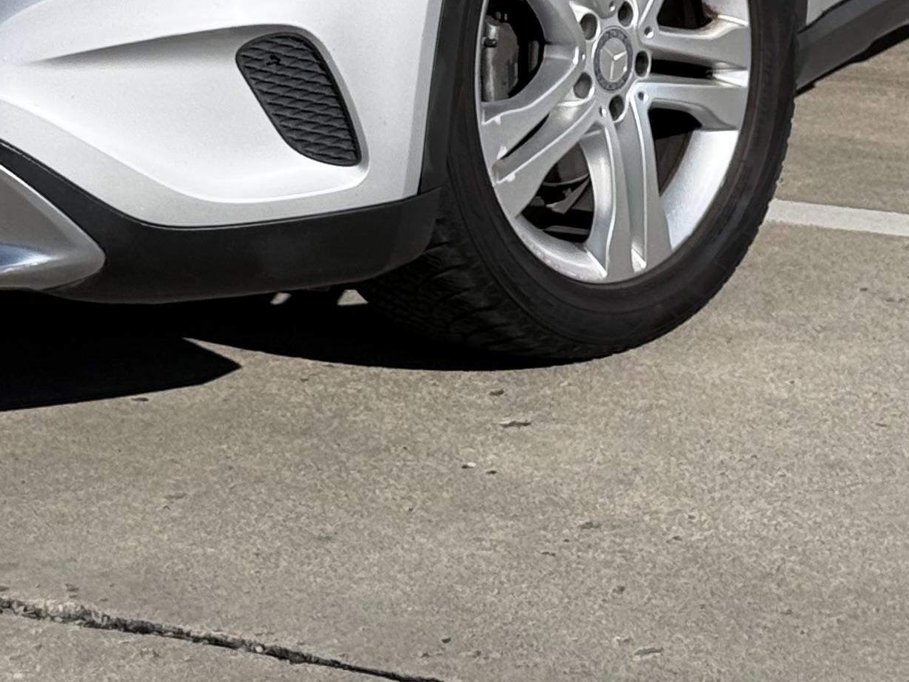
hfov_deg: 12.5
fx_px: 4149
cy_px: -393
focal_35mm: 158
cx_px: 385
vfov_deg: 9.1
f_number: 1.78
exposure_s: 1/7143
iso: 64
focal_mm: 6.76
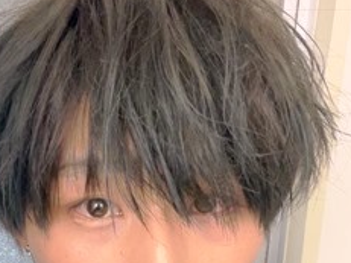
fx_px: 527
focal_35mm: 52
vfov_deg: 26.3
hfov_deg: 36.7
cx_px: 135
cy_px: 272
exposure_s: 1/40
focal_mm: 2.71
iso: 250
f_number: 2.2
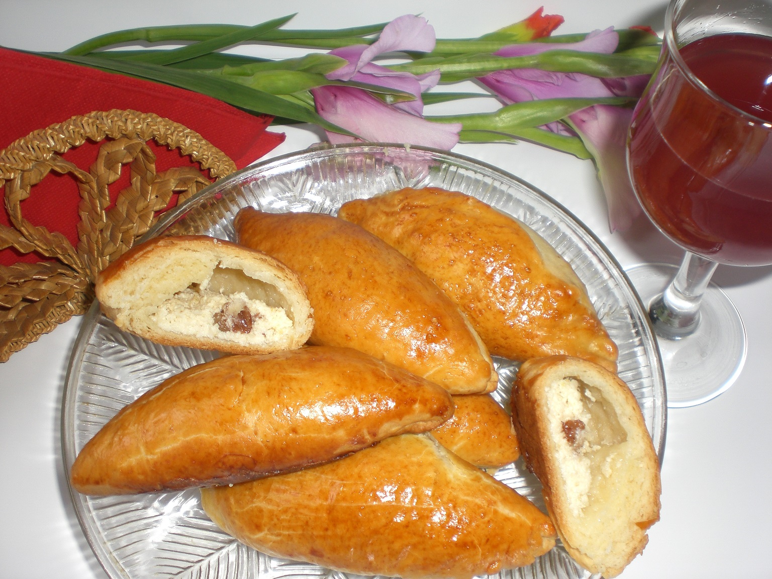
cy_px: 290
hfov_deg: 49.0
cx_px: 386
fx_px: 847
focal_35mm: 38
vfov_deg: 37.7
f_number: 3.1
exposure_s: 1/60
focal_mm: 6.3
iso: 50
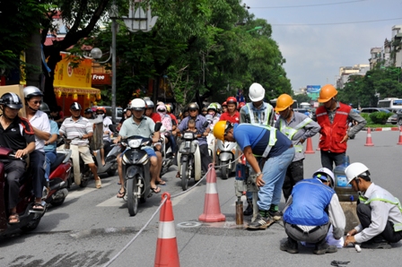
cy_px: 134
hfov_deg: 33.4
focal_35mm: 60
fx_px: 669
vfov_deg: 22.6
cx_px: 201
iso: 200
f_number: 7.1
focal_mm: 40
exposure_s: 1/640
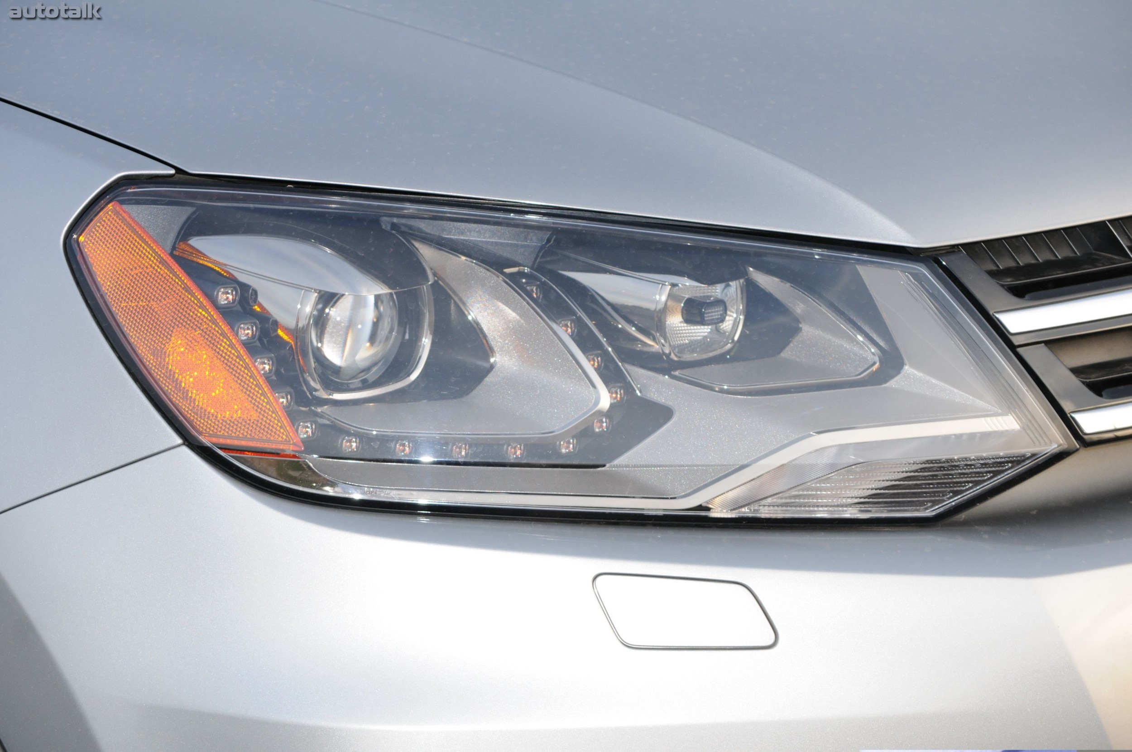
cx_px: 566
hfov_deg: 15.9
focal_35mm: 129
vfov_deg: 10.6
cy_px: 376
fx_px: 4052
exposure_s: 1/60
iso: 250
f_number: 8
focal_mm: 86
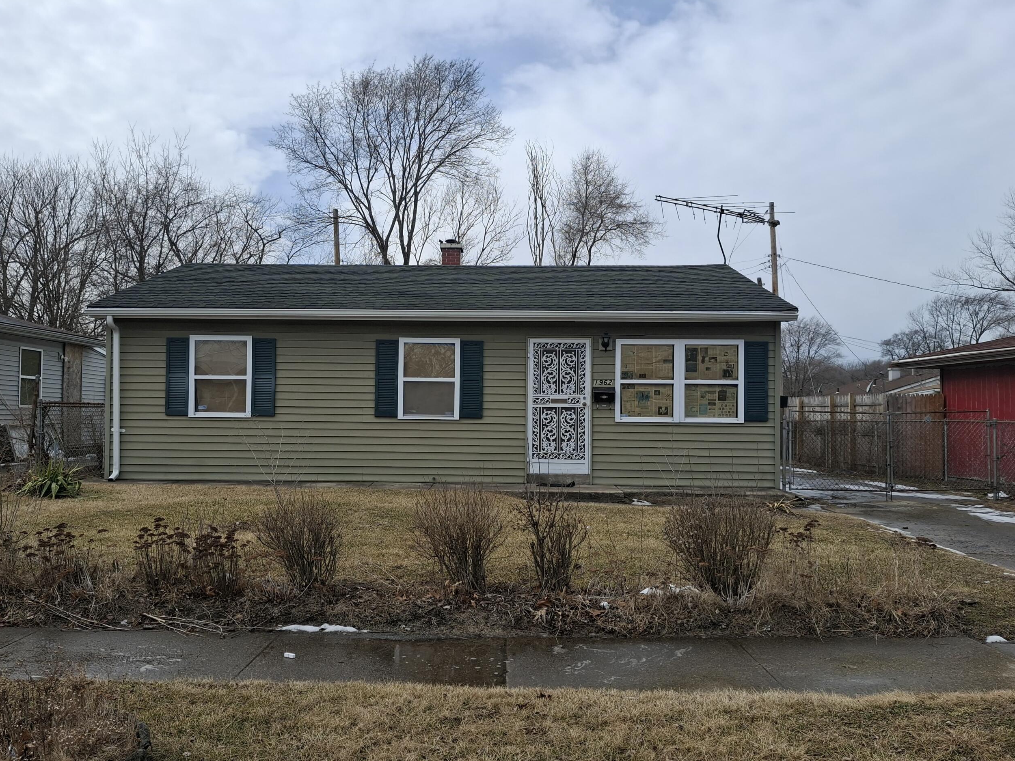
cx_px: 475
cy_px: 393
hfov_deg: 59.9
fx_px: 880
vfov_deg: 46.8
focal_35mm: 30
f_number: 1.8
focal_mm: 4.69
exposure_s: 1/2445
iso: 32
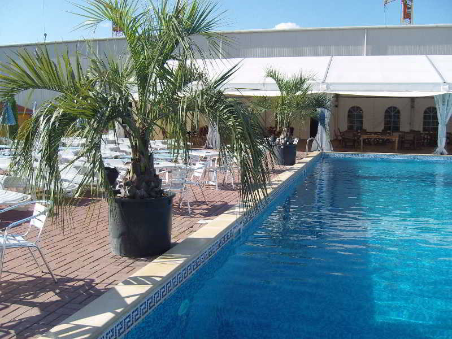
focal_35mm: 34
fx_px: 444
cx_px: 226
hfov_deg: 54.0
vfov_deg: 41.8
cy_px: 170
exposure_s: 1/200
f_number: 7
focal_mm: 7.3
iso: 100
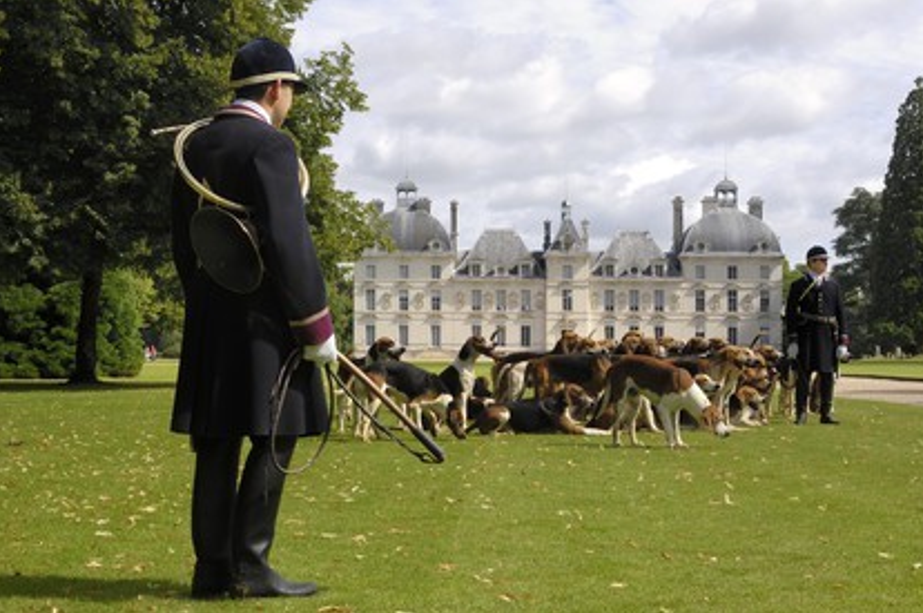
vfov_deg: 23.3
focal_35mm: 58
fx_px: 1485
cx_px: 465
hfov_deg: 34.5
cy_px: 310
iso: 100
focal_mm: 38
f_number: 11
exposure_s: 1/80
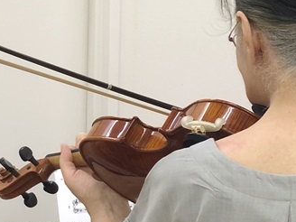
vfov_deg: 8.8
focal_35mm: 169
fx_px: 1445
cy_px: 84
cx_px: 354
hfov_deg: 11.5
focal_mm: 6
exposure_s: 1/50
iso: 50
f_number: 2.4
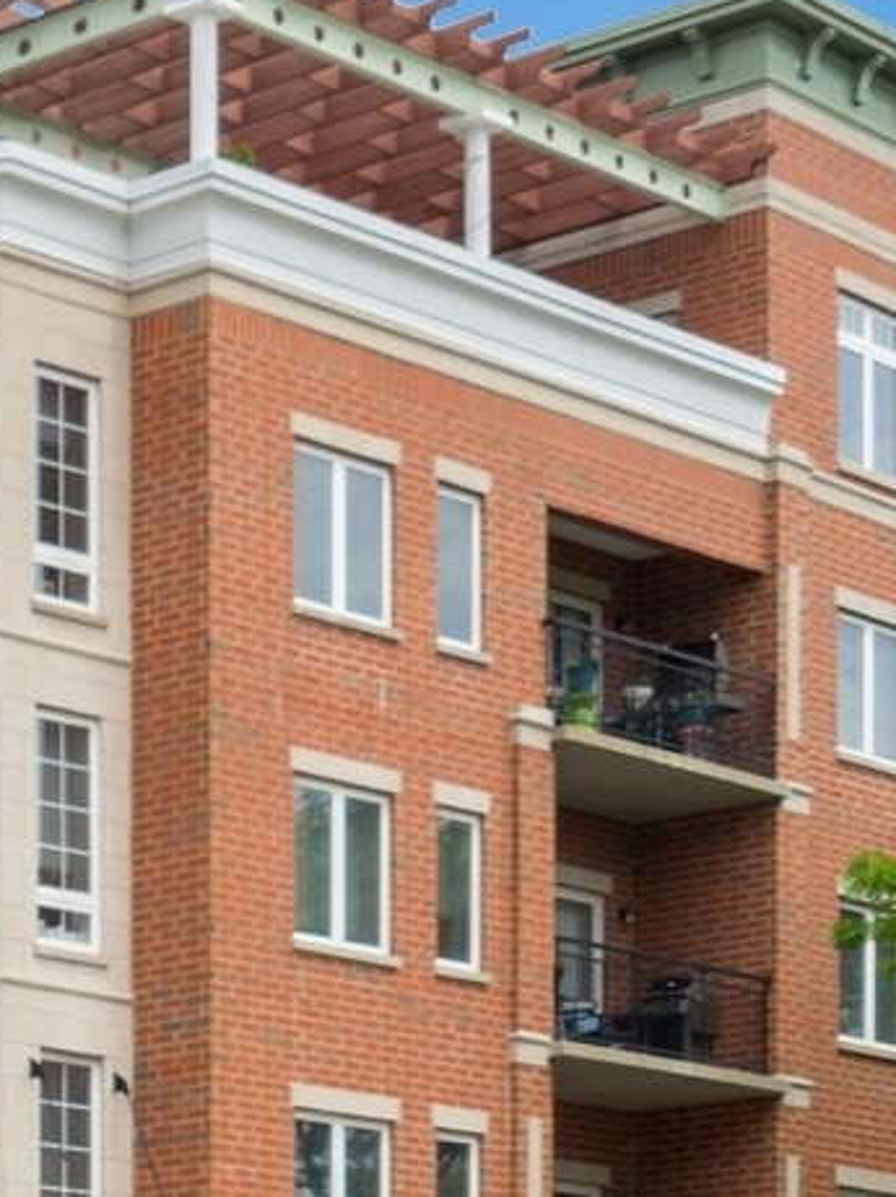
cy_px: 971
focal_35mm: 122
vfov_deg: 16.0
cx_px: -505
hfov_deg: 11.6
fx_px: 4216
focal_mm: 24
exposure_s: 1/320
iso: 200
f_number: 10
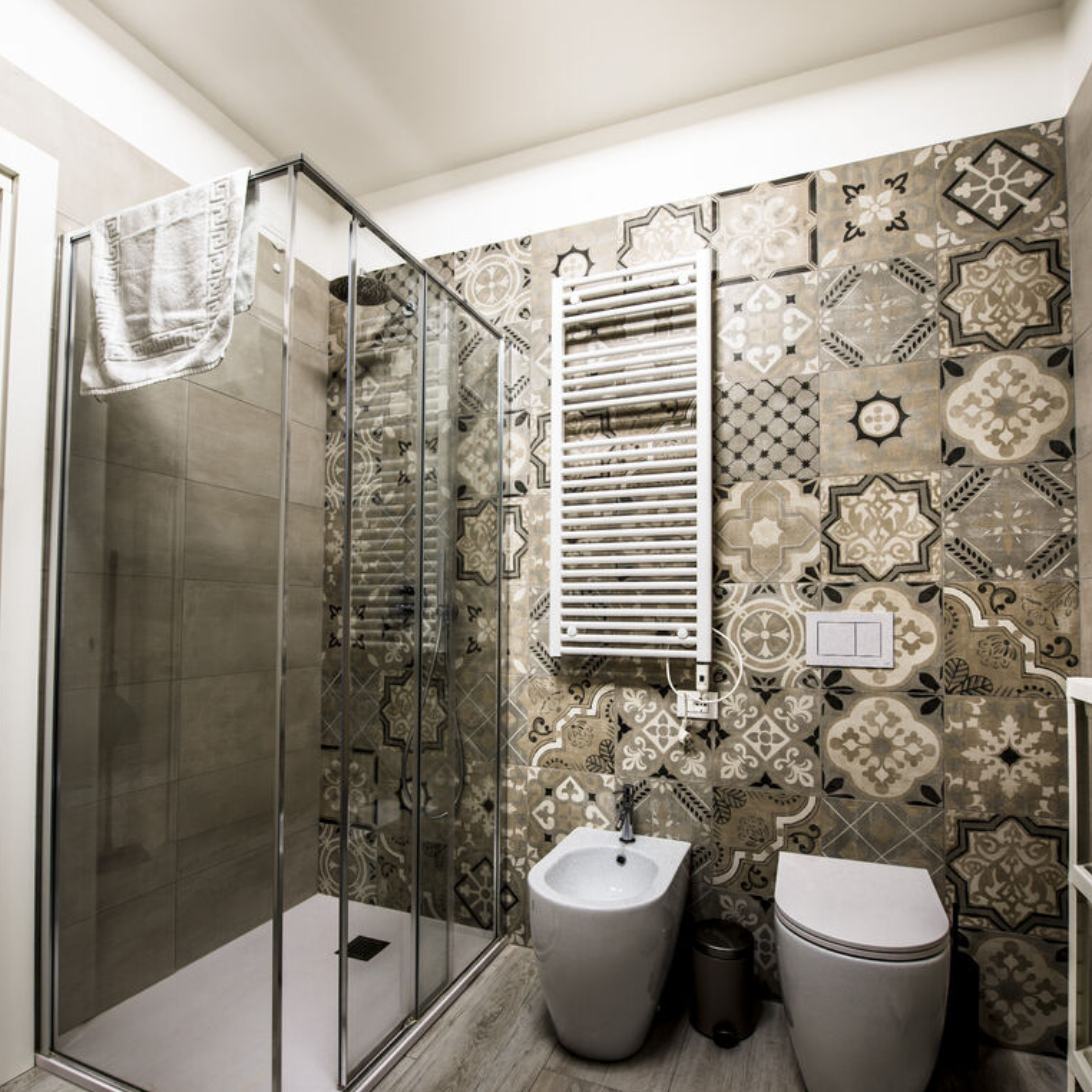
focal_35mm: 18
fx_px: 642
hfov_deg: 80.7
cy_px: 593
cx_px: 544
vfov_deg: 80.5
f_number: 8
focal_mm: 14
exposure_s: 1/13
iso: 125
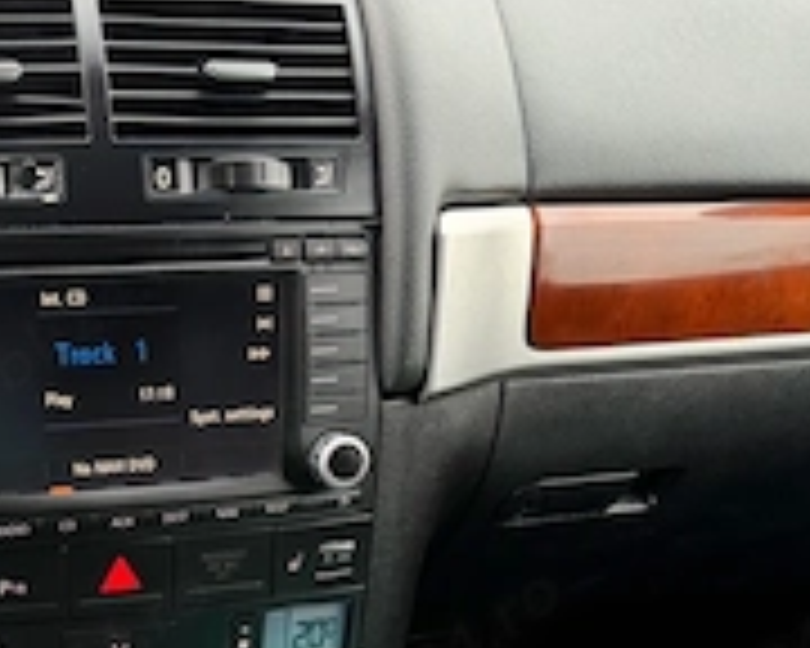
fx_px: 1247
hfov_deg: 34.8
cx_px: 153
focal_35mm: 52
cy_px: 738
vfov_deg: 26.5
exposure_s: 1/65
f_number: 1.78
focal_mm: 6.76
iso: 200
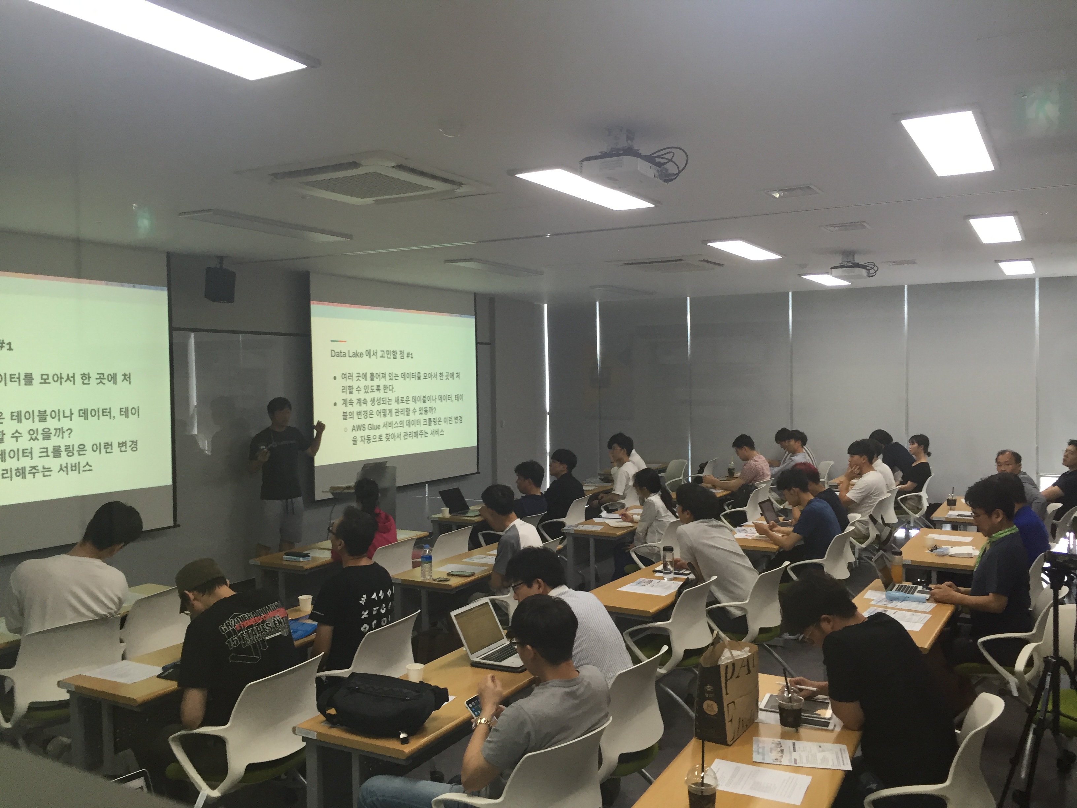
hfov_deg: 61.7
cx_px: 538
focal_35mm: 29
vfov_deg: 48.2
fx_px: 902
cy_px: 404
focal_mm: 4.15
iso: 32
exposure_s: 1/30
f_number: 2.2
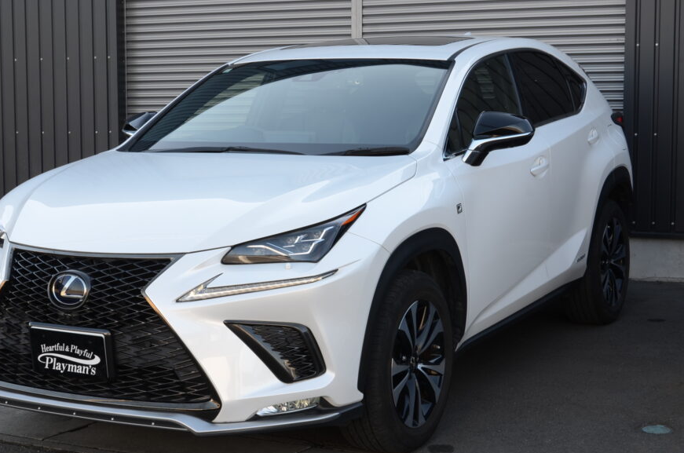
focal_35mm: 67
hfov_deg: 30.1
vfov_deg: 20.2
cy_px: 241
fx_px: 1270
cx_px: 295
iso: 100
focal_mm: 38
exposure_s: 1/25
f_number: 10
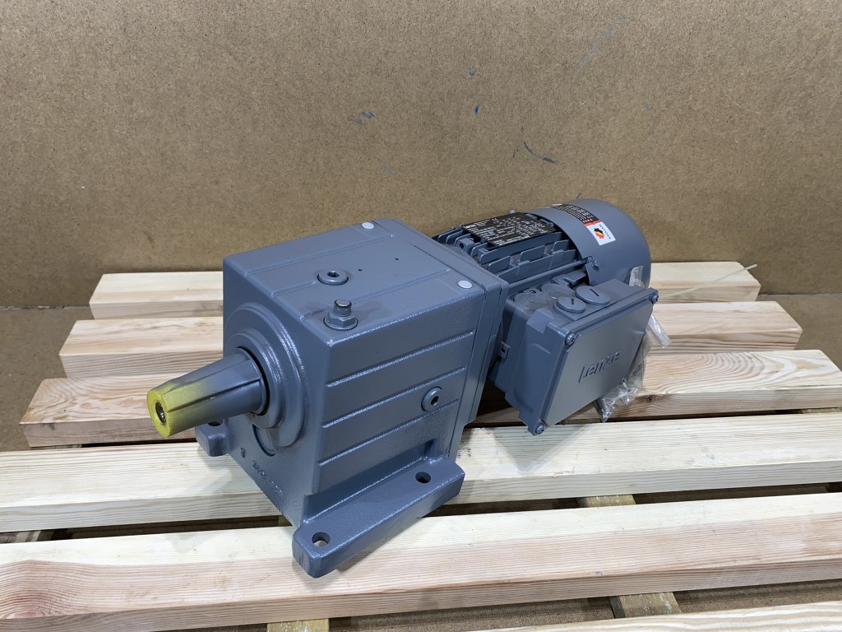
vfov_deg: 53.1
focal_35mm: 26
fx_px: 632
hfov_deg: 67.3
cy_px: 316
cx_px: 421
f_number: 1.8
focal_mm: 4.25
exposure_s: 1/117
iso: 32
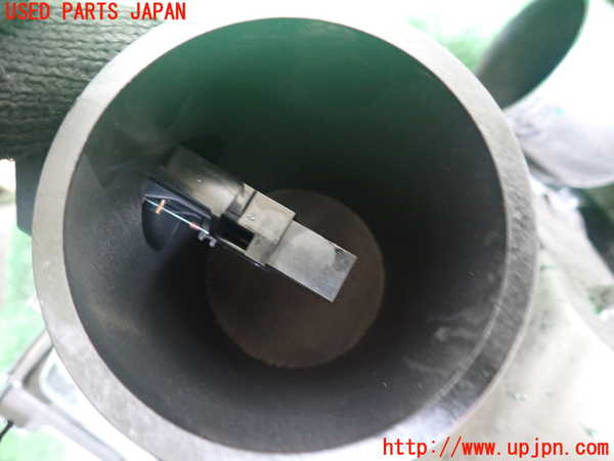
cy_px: 230
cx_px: 307
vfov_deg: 54.9
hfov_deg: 69.4
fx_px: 443
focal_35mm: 25
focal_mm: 4.5
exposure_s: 1/15
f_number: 2
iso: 800
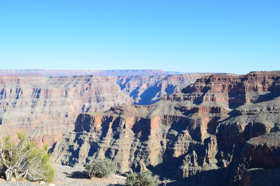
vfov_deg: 39.8
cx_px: 140
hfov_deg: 57.3
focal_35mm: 33
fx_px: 256
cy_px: 93
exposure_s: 1/125
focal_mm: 22
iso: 125
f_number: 11
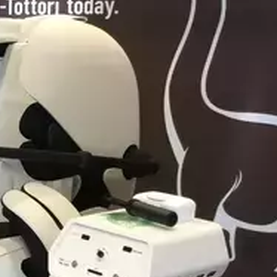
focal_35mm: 88
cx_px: -160
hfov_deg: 17.4
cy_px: 87
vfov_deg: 19.6
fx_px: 797
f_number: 2.4
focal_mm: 3.3
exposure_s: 1/30
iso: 80
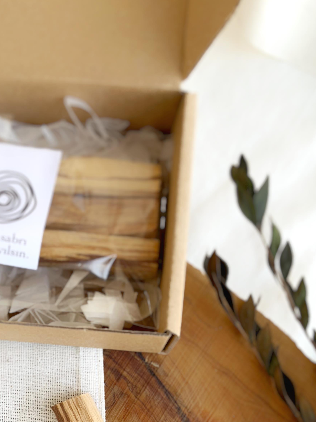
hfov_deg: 28.8
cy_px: 323
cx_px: 95
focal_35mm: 50
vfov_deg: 37.2
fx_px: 609
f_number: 1.8
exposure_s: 1/122
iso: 20
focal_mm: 3
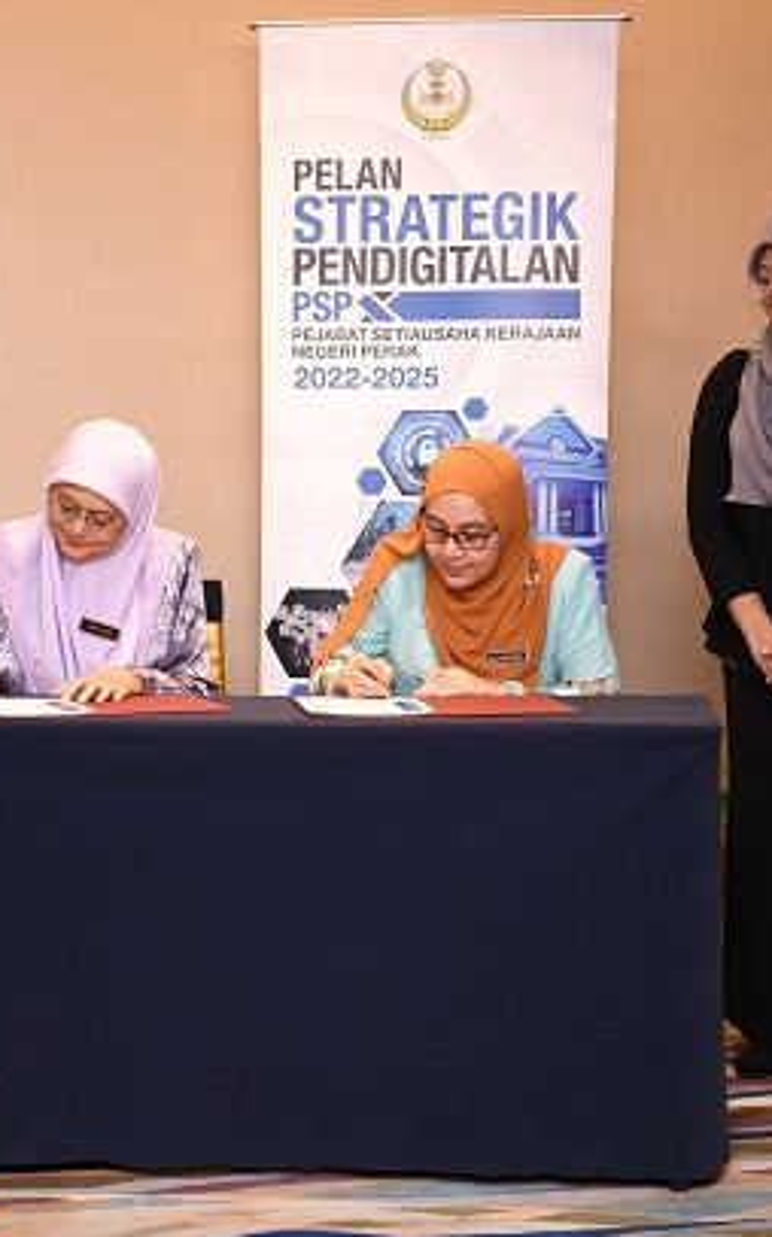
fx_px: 2696
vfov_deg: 25.8
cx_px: 216
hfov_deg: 16.2
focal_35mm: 80
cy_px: 618
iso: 1600
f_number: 3.2
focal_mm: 52
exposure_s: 1/100
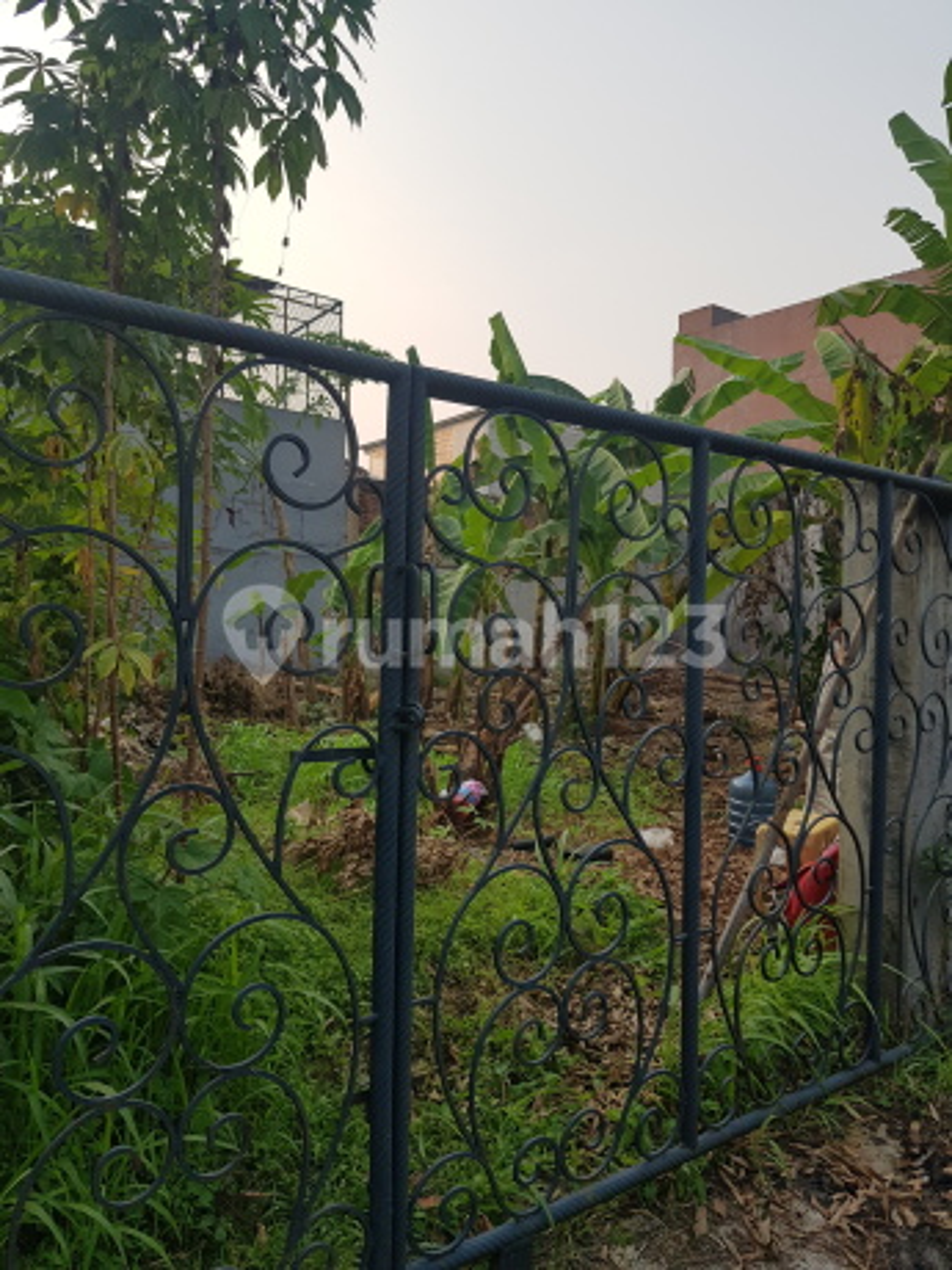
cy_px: 635
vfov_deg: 67.3
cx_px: 476
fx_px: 953
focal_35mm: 26
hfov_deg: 53.1
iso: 40
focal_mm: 4.3
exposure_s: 1/844
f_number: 1.7
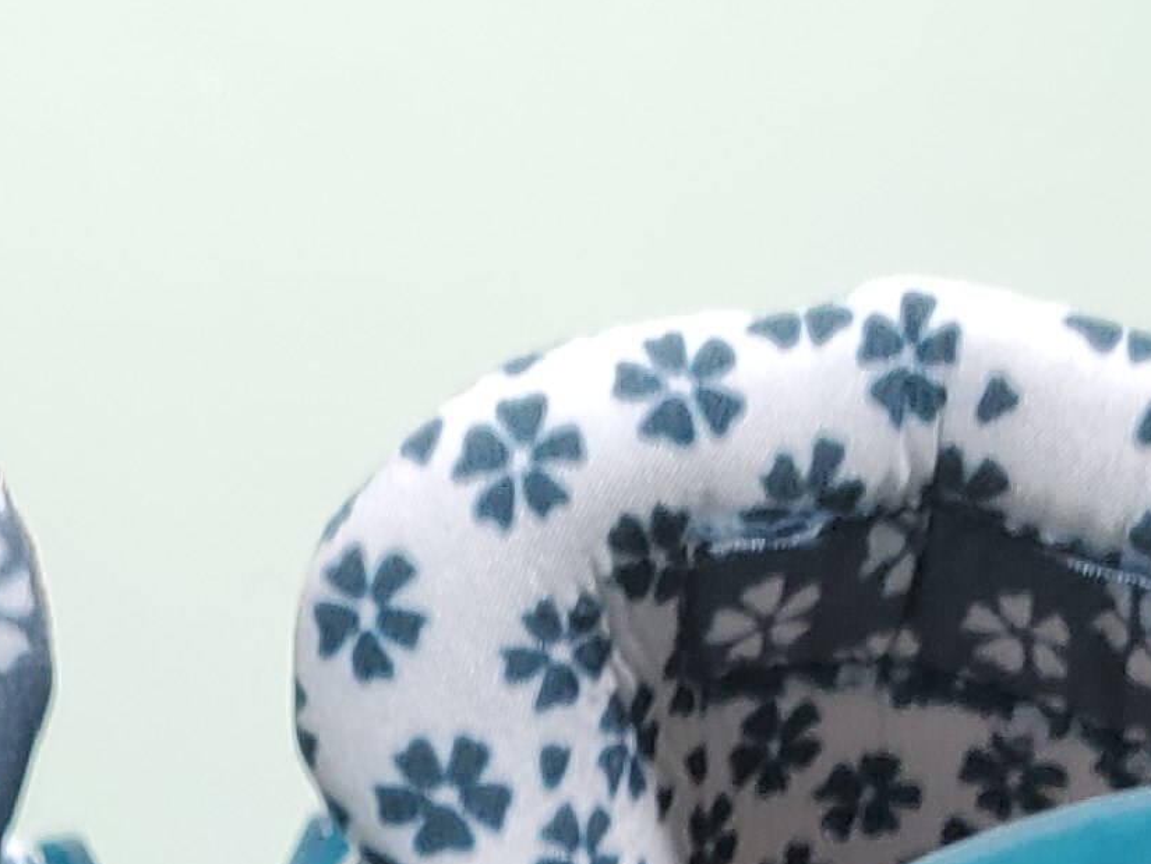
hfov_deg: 15.5
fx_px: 4223
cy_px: 2035
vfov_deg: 10.2
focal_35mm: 127
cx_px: 476
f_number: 1.5
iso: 50
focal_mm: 4.3
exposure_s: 1/227
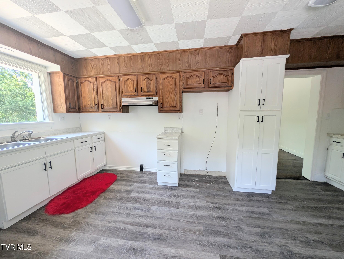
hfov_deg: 110.5
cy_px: 130
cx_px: 172
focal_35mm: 12
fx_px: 119
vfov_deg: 94.6
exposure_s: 1/108
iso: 39
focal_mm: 2.23
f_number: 1.95
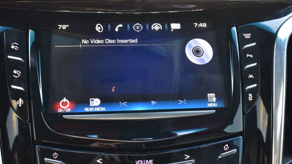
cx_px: 148
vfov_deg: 25.7
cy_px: 72
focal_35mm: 47
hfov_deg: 44.1
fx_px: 360
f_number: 6.3
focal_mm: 29
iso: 1000
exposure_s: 1/15
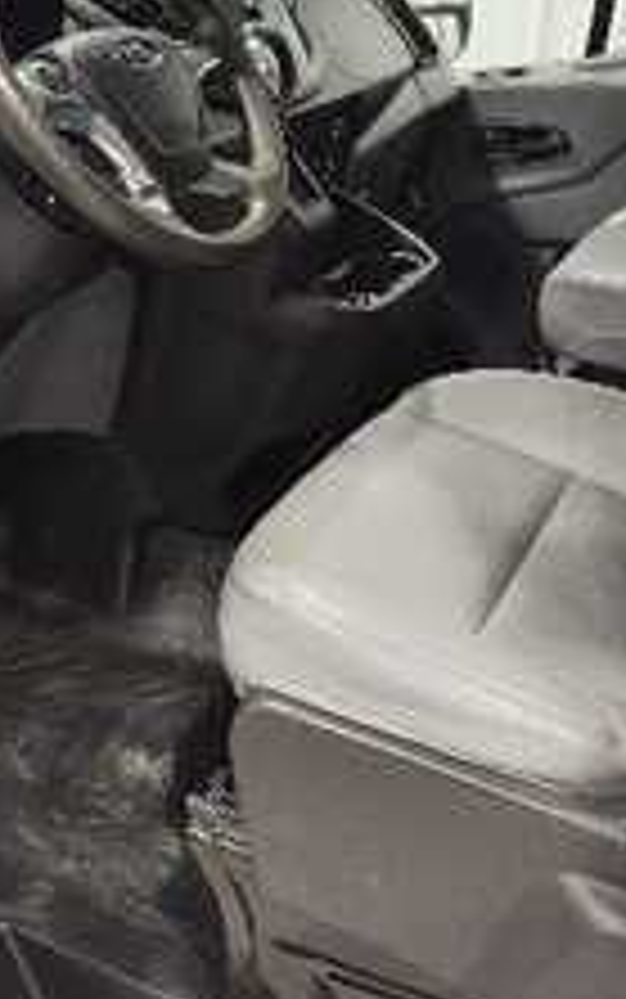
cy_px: 446
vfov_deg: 45.2
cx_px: 198
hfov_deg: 29.0
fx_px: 1200
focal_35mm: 44
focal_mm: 5.56
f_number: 1.8
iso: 347
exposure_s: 1/120
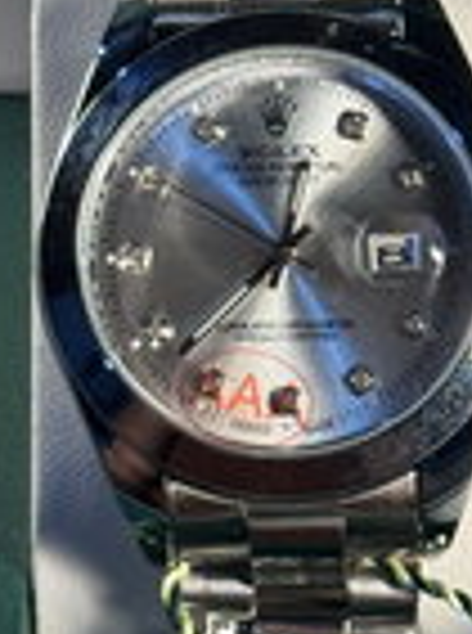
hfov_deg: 8.1
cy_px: 169
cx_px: 333
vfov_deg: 10.9
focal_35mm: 182
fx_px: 3324
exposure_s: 1/111
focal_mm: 6.76
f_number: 1.78
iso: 50
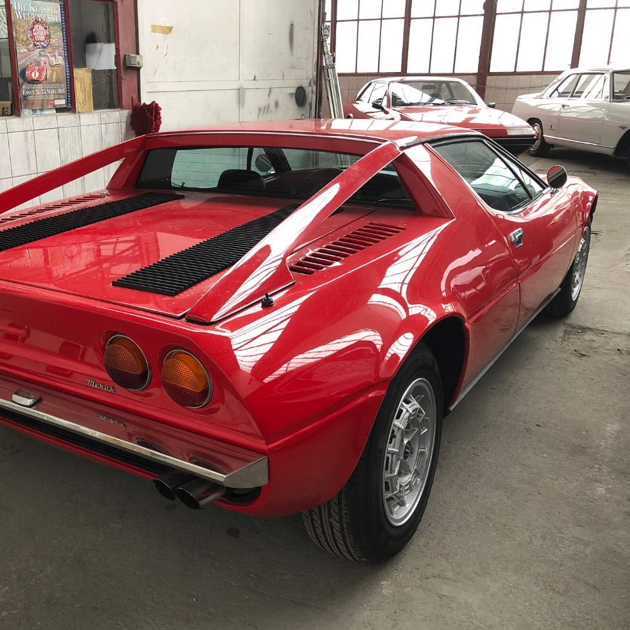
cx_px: 209
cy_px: 323
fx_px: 700
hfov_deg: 47.6
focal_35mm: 34
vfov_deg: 48.4
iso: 25
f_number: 1.8
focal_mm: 3.99
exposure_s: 1/33
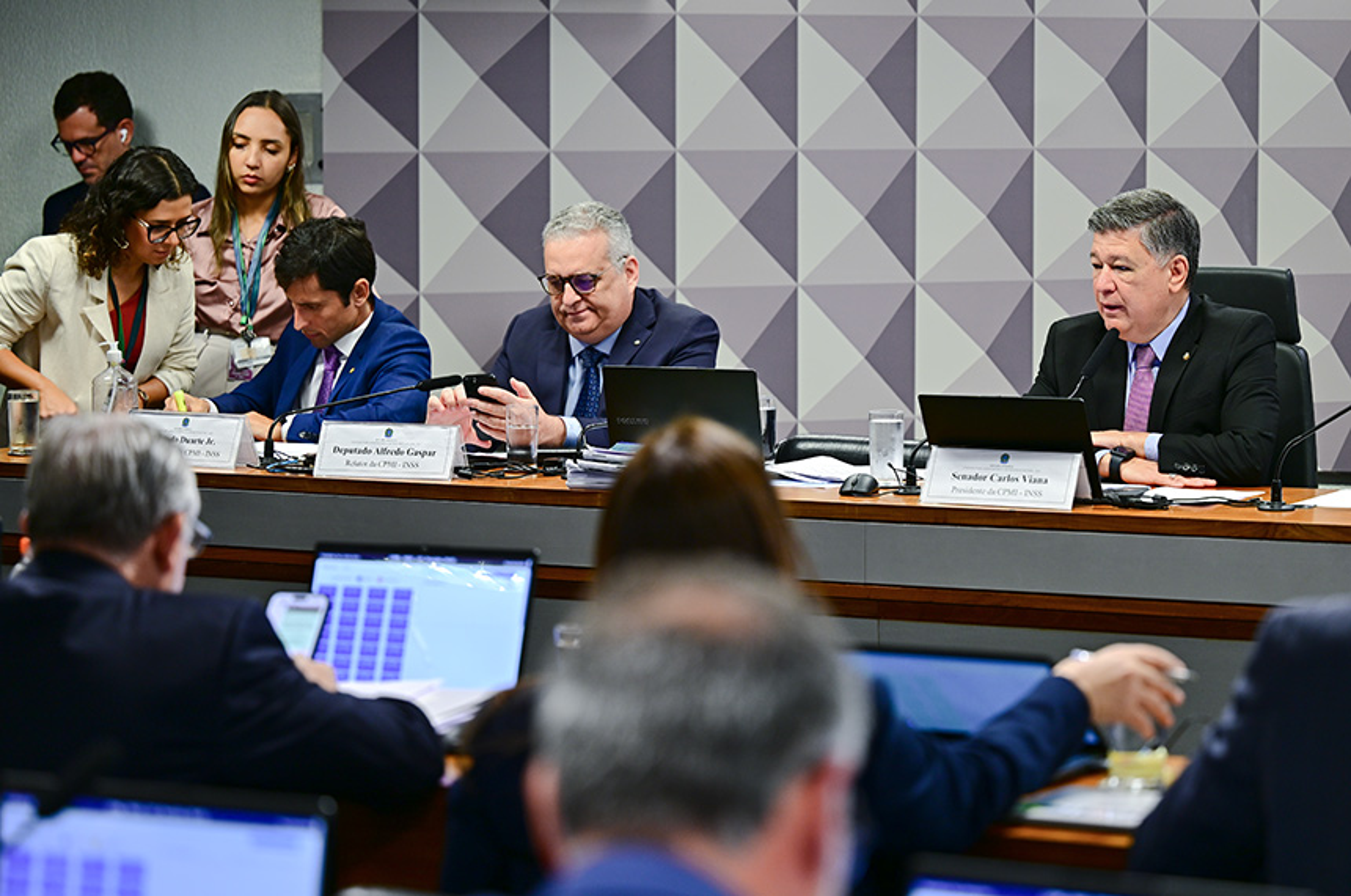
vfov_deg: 15.8
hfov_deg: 23.7
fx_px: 3221
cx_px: 676
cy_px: 448
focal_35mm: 86
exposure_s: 1/60
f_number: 2.8
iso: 400
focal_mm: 86
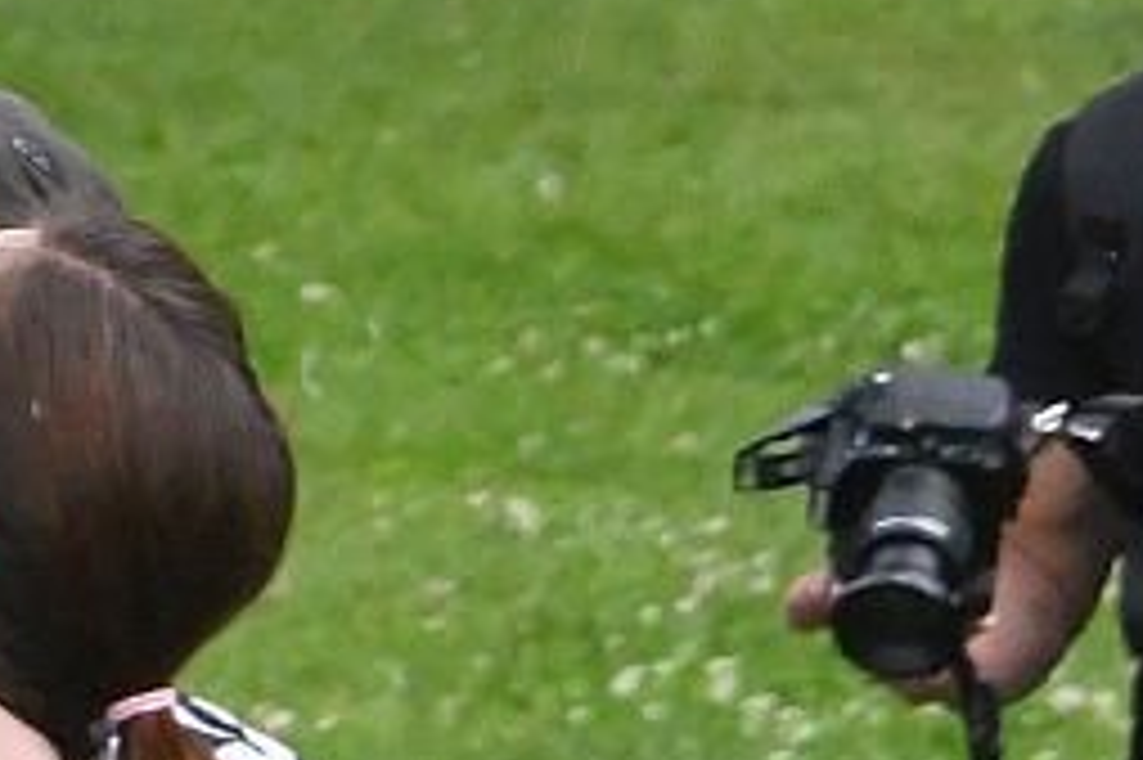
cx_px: -1786
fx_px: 43436
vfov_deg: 1.0
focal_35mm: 1369
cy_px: -911
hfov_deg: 1.5
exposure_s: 1/5000
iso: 5000
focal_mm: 145
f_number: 9
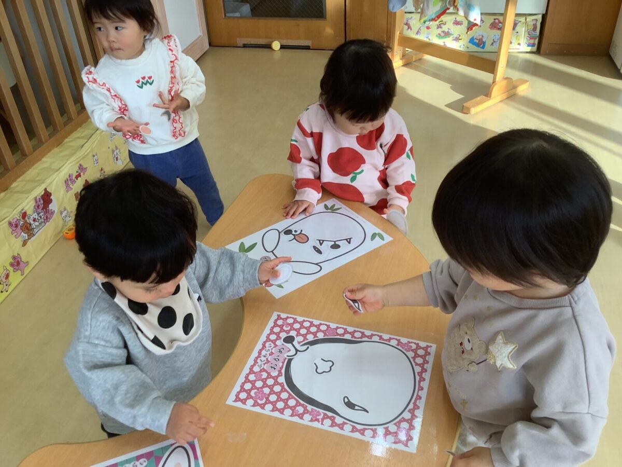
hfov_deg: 58.4
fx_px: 557
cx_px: 311
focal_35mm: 31
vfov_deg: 45.4
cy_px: 234
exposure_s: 1/100
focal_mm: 3.3
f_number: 2.4
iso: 50
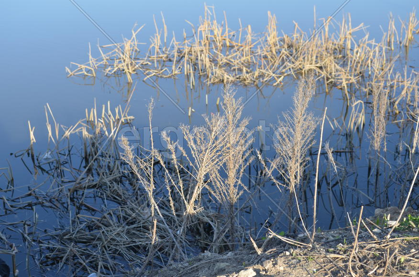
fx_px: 697
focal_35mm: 60
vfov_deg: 22.5
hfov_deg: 33.5
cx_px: 210
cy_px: 138
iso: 200
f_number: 7.1
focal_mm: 40
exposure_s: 1/200
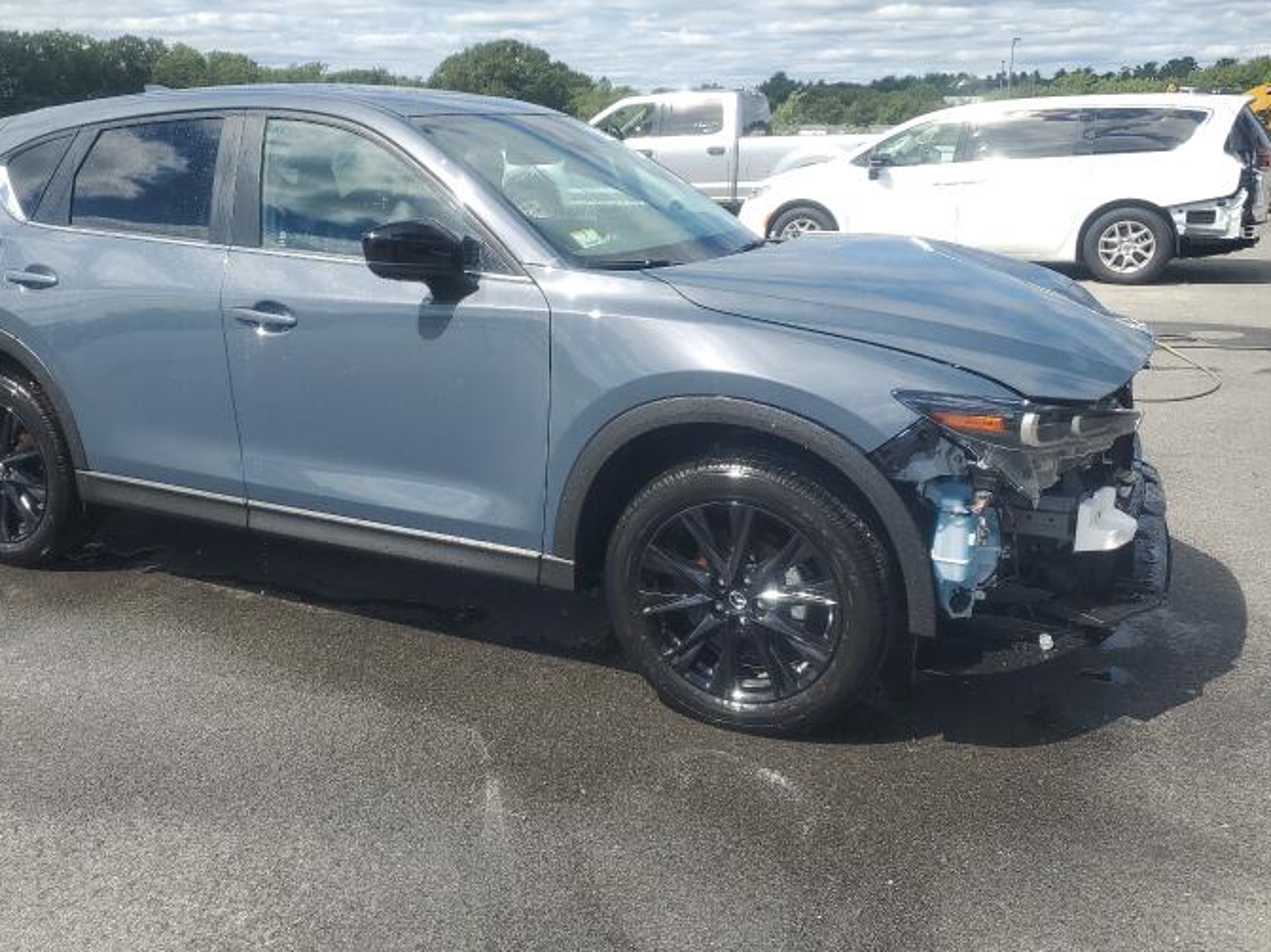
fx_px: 1138
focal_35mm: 31
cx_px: 555
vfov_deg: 45.4
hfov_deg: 58.2
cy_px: 432
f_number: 1.5
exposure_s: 1/2500
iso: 50
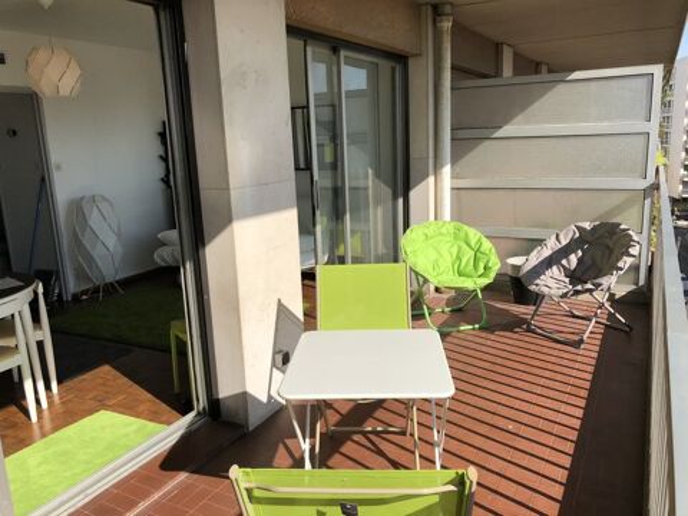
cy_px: 258
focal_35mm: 28
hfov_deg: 63.4
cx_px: 344
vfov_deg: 49.7
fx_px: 557
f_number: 1.8
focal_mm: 3.99
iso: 20
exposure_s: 1/2183
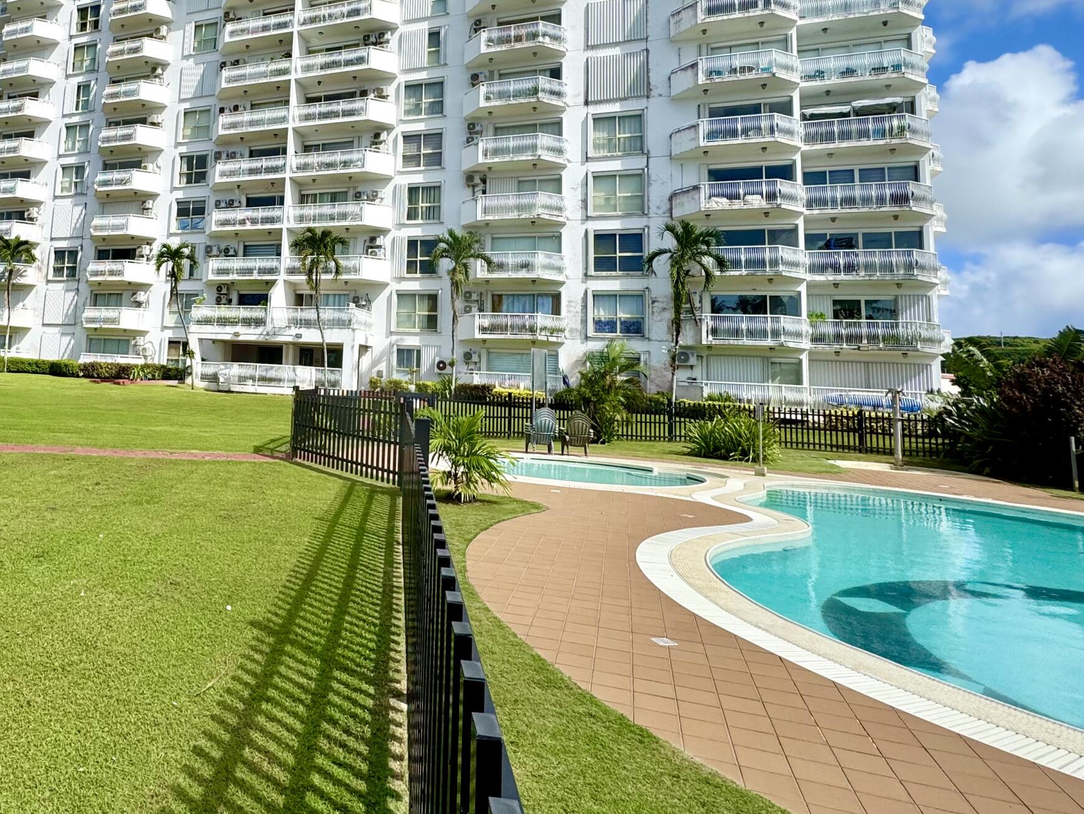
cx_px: 297
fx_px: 752
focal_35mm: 24
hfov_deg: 67.9
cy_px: 281
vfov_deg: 55.8
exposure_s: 1/2985
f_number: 2.2
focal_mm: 2.22
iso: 50
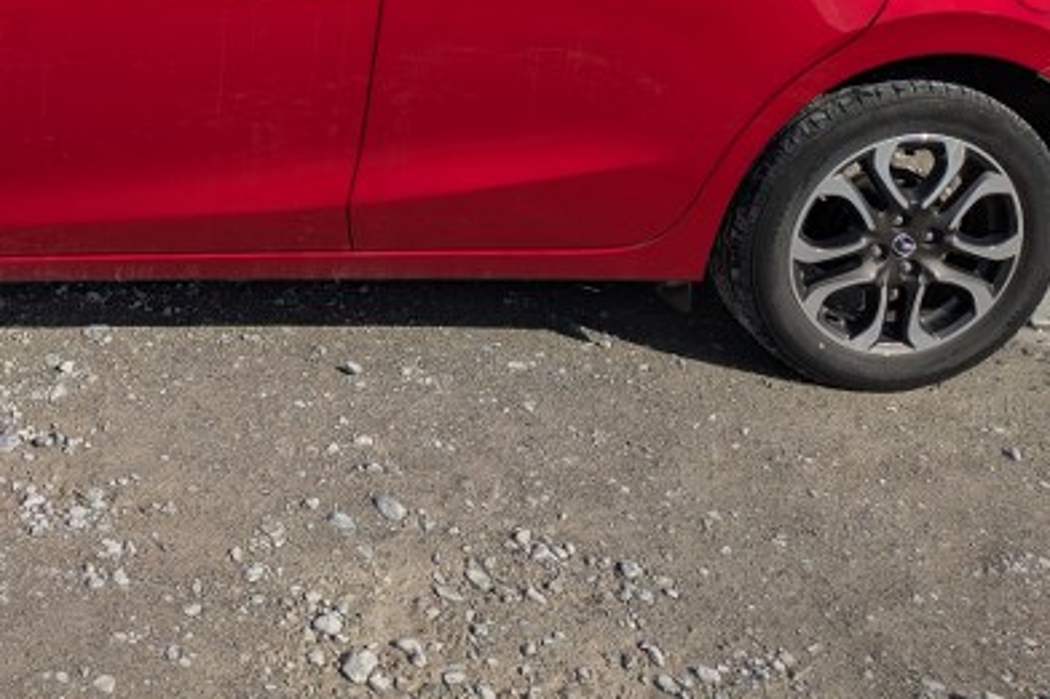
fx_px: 1545
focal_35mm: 53
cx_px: 87
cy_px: -3
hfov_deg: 35.2
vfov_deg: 24.3
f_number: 1.89
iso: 52
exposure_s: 1/7092
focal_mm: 5.43
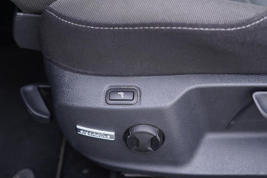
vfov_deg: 36.9
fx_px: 267
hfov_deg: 53.1
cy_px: 89
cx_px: 134
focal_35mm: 36
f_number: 2.8
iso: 250
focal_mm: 24
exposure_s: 1/40
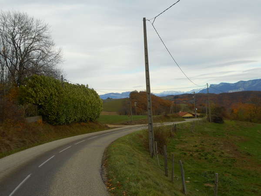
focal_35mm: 39
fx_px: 294
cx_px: 130
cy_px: 98
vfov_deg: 36.8
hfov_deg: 47.9
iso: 80
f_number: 4.5
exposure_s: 1/250
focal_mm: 6.9
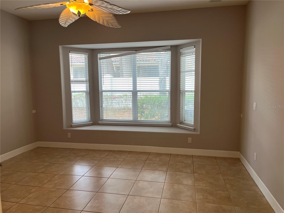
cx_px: 142
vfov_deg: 53.1
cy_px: 106
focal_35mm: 26
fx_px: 213
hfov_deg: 67.3
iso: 64
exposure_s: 1/60
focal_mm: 5.1
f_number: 1.6
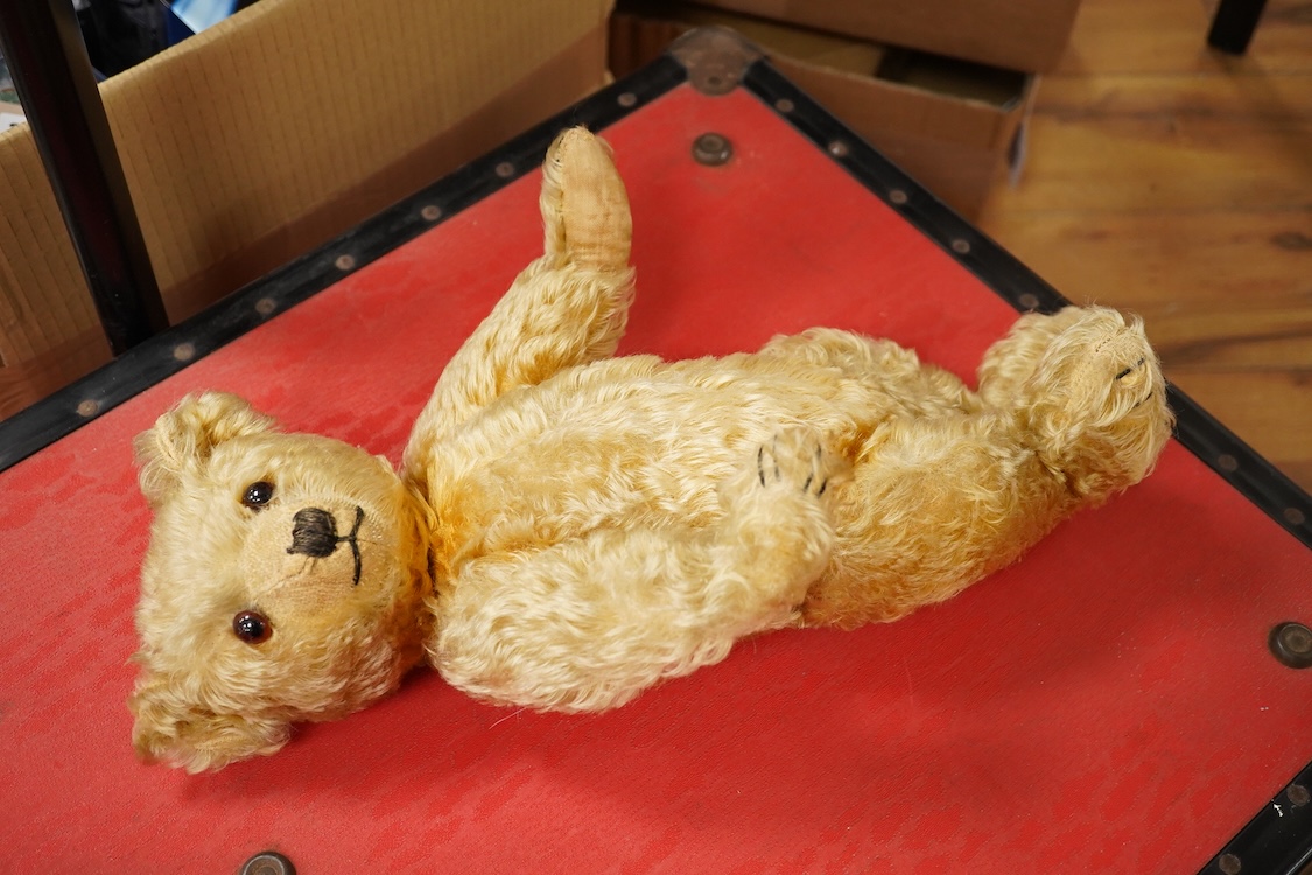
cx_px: 656
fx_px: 1640
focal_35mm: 45
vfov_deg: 29.9
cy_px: 438
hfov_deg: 43.6
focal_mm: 30
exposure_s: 1/100
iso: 2000
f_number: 6.3
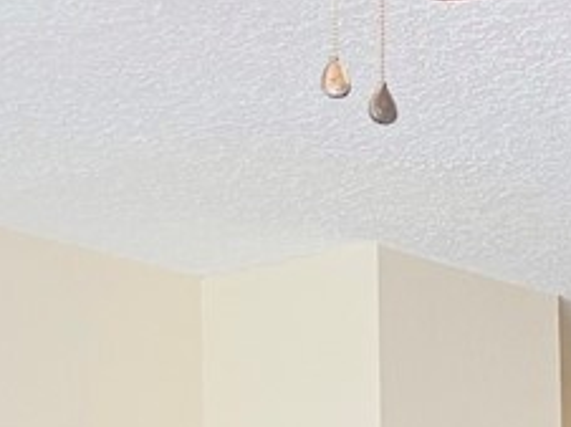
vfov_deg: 7.9
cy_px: 1109
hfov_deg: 10.4
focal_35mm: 170
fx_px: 2801
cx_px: 1251
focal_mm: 6.76
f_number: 1.78
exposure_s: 1/120
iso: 64
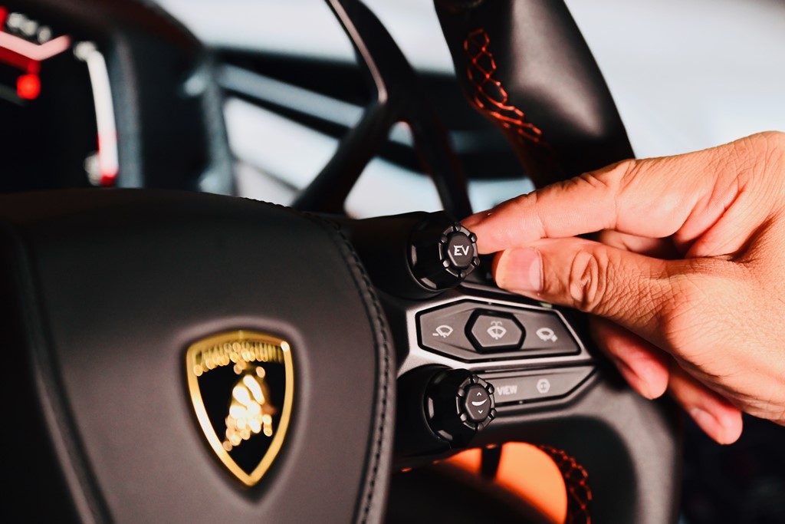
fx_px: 1526
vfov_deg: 19.5
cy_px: 262
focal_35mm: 70
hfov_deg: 28.8
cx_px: 392
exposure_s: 1/320
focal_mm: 70
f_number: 3.5
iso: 1600
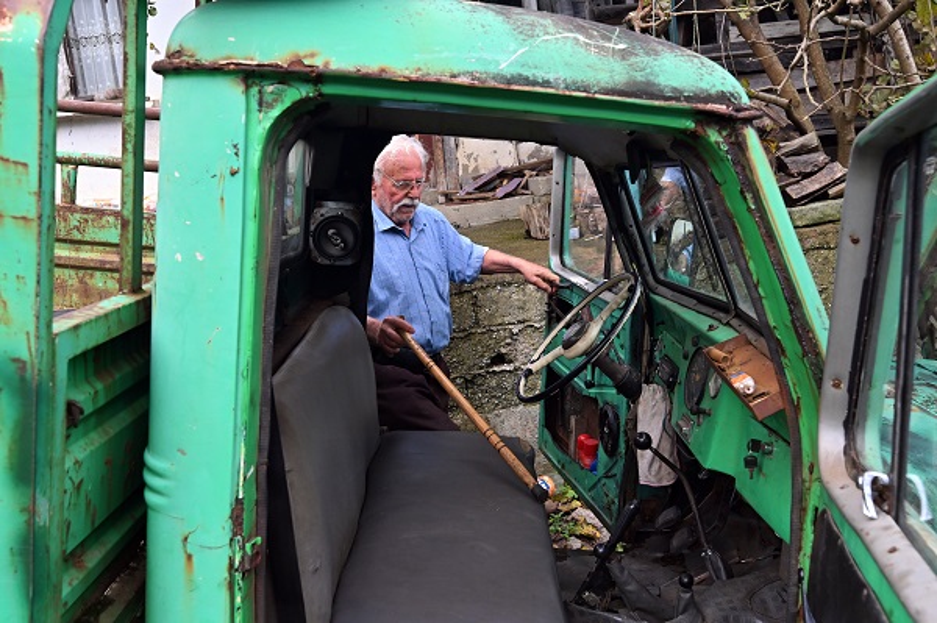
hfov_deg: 53.2
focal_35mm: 36
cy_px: 312
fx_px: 936
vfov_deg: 36.8
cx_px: 468
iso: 800
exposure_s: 1/500
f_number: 5.6
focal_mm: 24
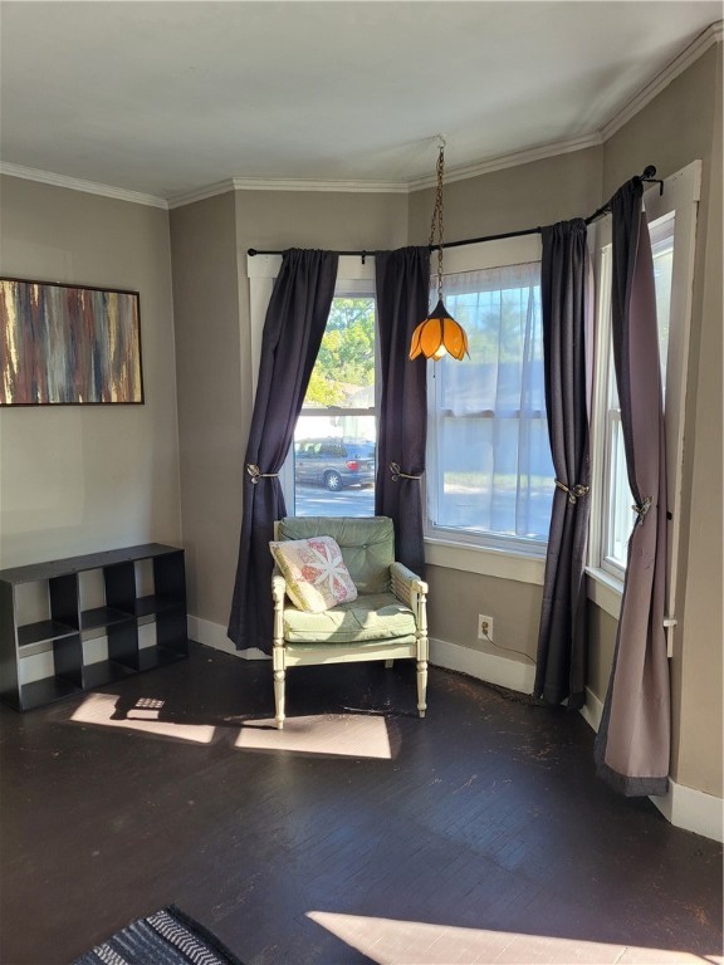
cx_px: 362
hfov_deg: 53.1
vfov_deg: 67.3
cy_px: 482
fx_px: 725
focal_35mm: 26
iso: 125
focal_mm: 5.4
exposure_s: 1/120
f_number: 1.8
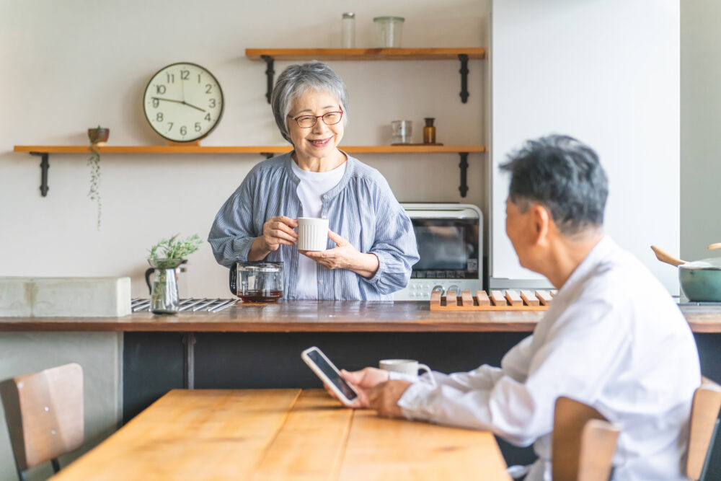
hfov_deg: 24.8
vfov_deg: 16.7
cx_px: 360
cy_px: 240
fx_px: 1642
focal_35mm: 82
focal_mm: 82
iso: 1600
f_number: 2.8
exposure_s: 1/500
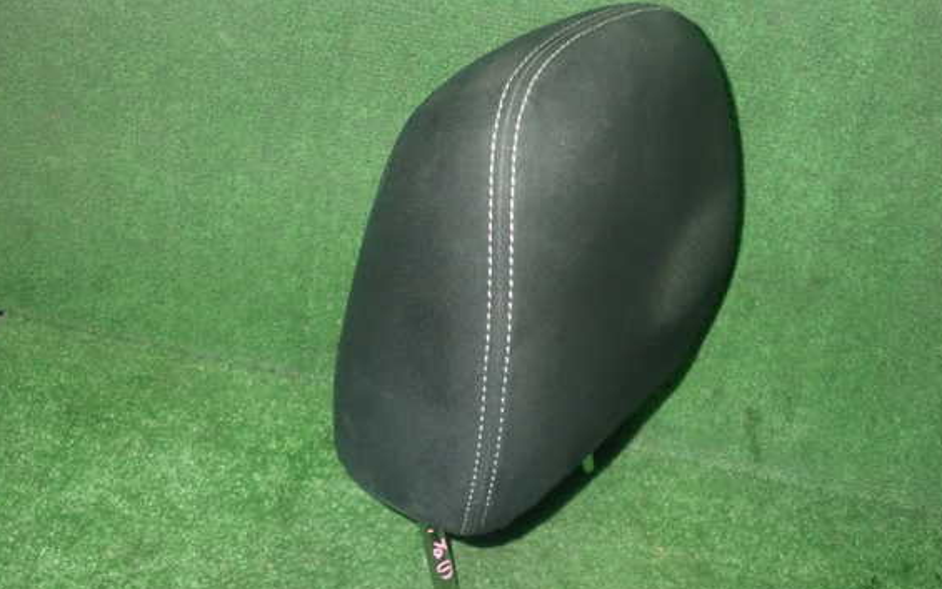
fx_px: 924
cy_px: 267
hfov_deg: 54.0
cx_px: 480
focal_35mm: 36
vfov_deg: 35.3
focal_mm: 5.79
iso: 800
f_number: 7.1
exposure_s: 1/30
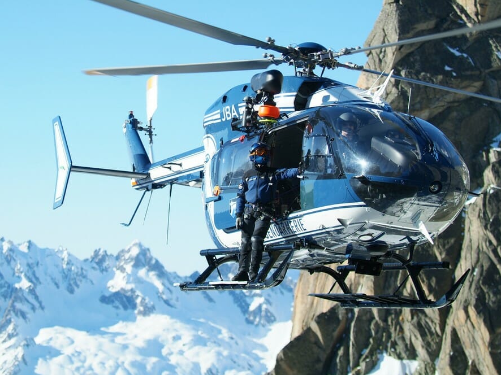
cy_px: 188
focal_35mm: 114
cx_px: 237
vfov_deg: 13.0
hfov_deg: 17.3
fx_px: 1649
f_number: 2.8
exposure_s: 1/1500
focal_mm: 70
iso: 200
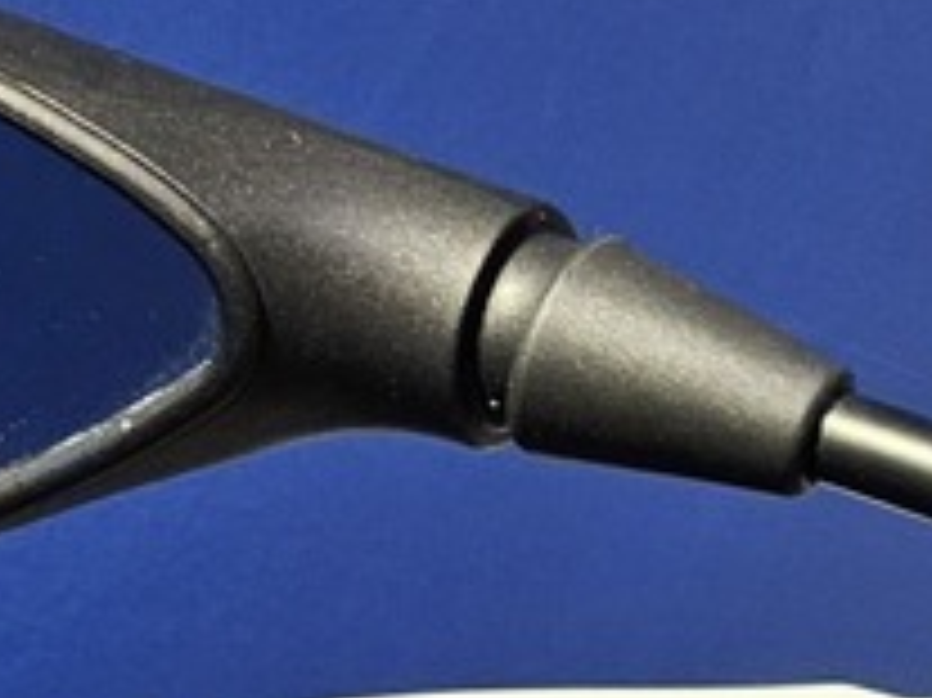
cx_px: 3026
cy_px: 748
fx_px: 4305
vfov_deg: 9.2
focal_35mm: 160
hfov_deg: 9.2
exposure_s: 1/100
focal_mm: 6.3
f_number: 1.7
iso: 200
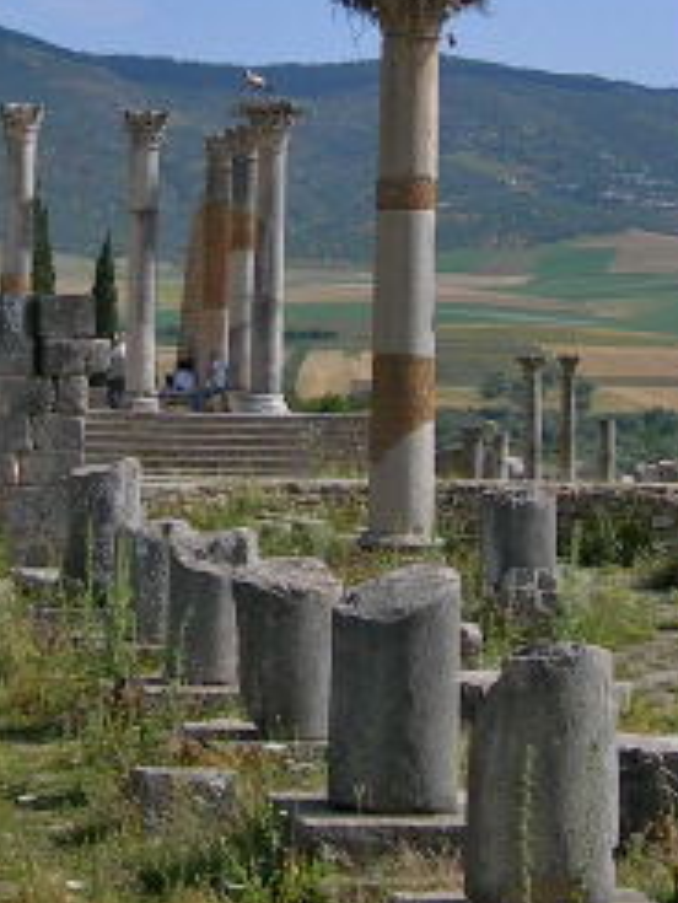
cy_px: 302
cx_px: 247
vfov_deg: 15.9
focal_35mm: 124
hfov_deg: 12.0
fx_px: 3235
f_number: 4.8
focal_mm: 7.8
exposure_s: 1/482
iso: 50
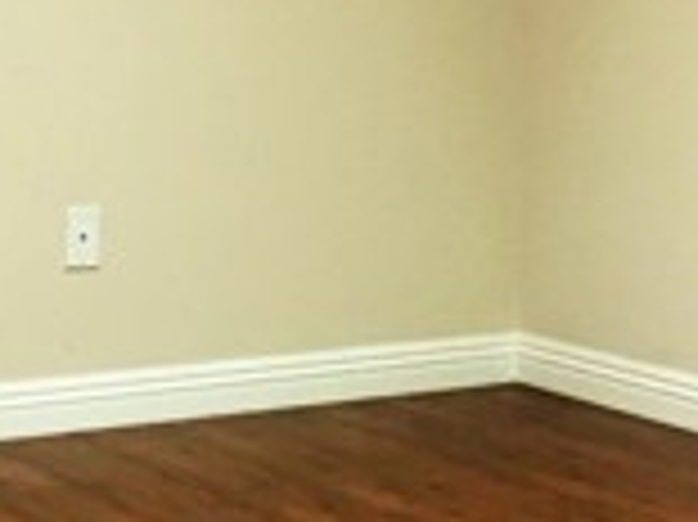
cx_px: 342
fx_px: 2418
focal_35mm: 120
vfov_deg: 12.2
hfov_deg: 16.4
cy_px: -14
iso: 40
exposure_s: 1/30
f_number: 2.2
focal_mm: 4.15
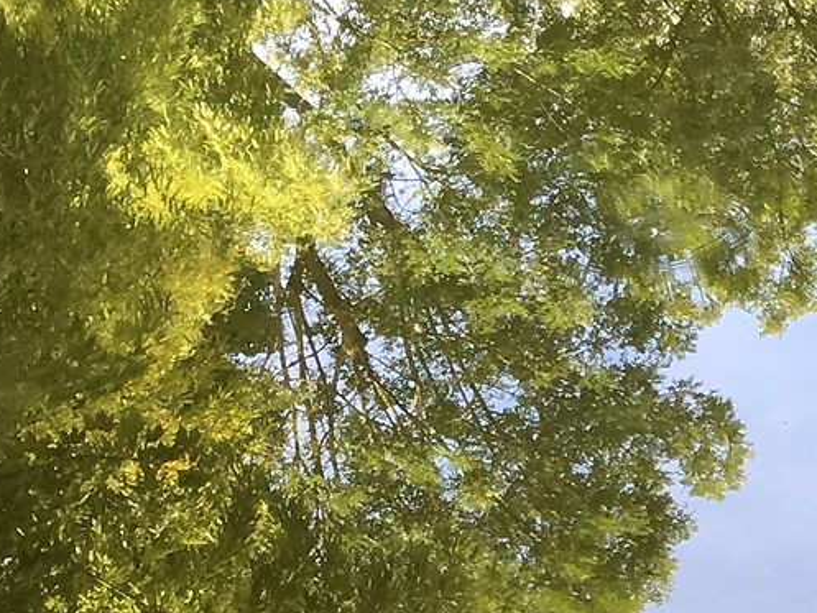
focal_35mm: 140
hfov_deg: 13.0
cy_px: 1017
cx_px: 1369
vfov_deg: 10.1
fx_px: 3305
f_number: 2.2
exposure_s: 1/100
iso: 32
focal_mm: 4.15
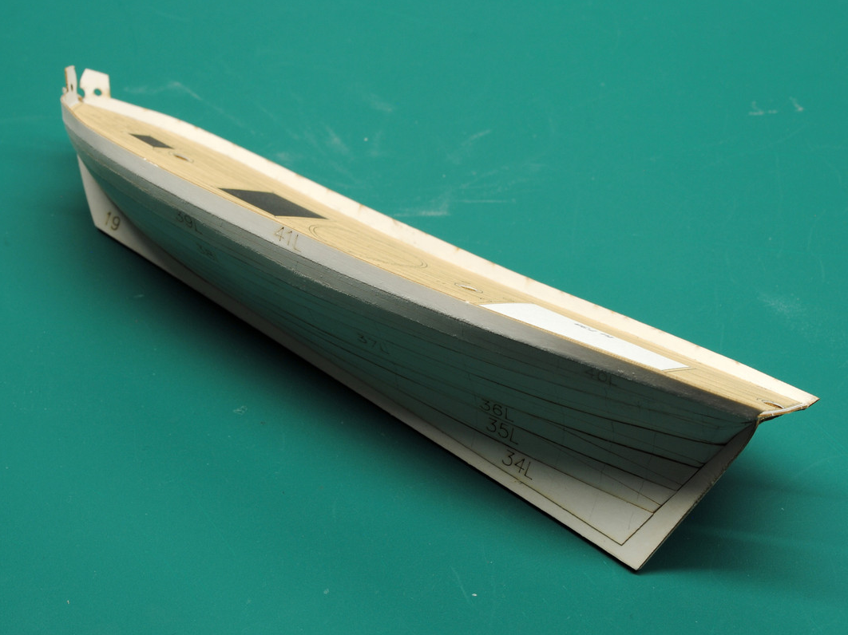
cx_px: 431
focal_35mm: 65
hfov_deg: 29.8
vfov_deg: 22.6
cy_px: 317
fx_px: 1592
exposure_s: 1/3
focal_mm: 40
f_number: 11
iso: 100
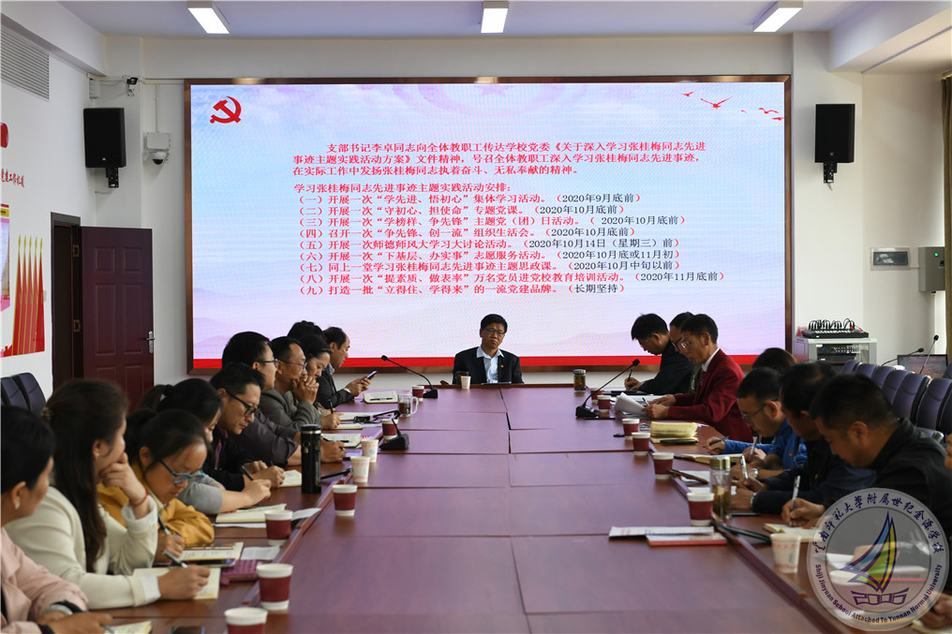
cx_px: 476
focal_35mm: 62
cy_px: 317
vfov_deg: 21.9
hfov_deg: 32.4
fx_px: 1639
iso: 800
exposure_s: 1/160
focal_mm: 62
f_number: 6.3
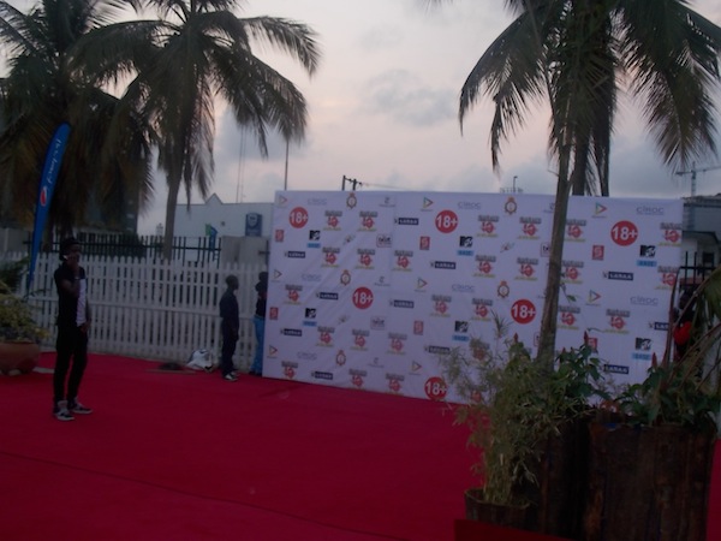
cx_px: 360
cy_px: 270
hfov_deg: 54.0
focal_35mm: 34
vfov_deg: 41.8
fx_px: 708
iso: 80
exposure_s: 1/30
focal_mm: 6.1
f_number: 3.4
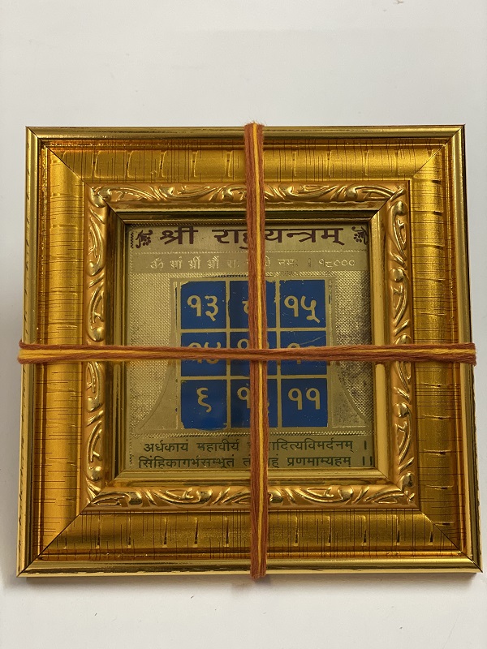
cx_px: 244
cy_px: 324
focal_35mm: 52
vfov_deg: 36.8
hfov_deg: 28.0
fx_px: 975
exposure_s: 1/33
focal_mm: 6
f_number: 2
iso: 160
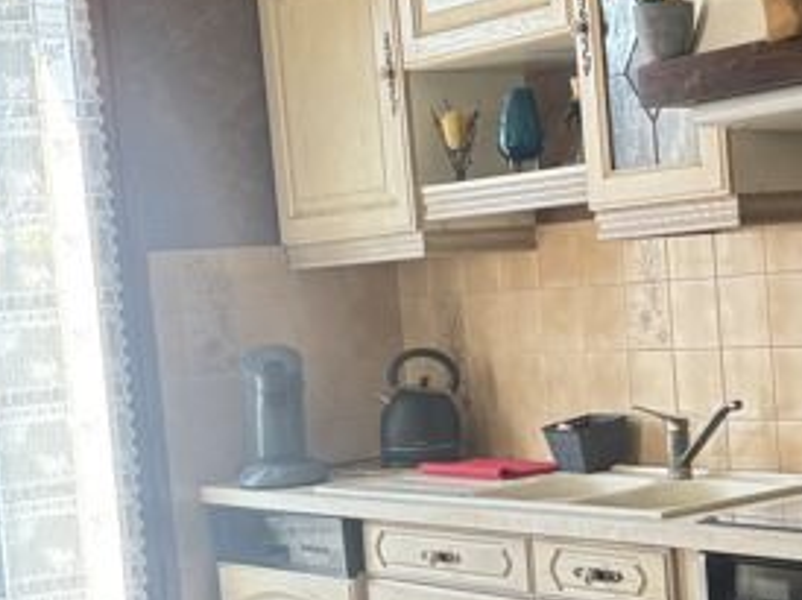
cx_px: 662
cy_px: 416
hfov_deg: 25.2
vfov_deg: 19.3
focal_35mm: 76
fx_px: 1759
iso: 125
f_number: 1.6
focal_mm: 5.96
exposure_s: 1/96
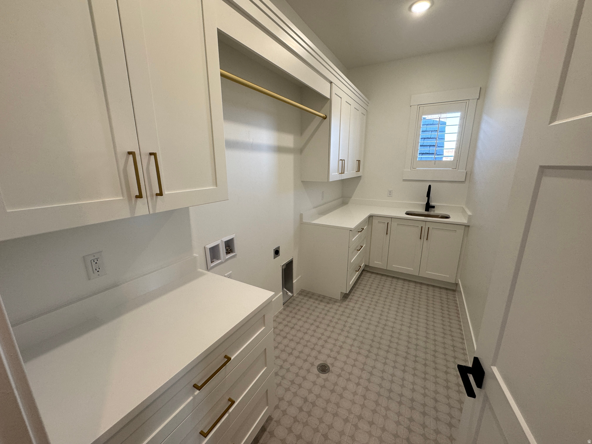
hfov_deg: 102.1
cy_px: 222
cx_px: 296
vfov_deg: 85.7
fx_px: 239
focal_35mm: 14
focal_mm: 2.22
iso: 160
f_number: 2.2
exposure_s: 1/120
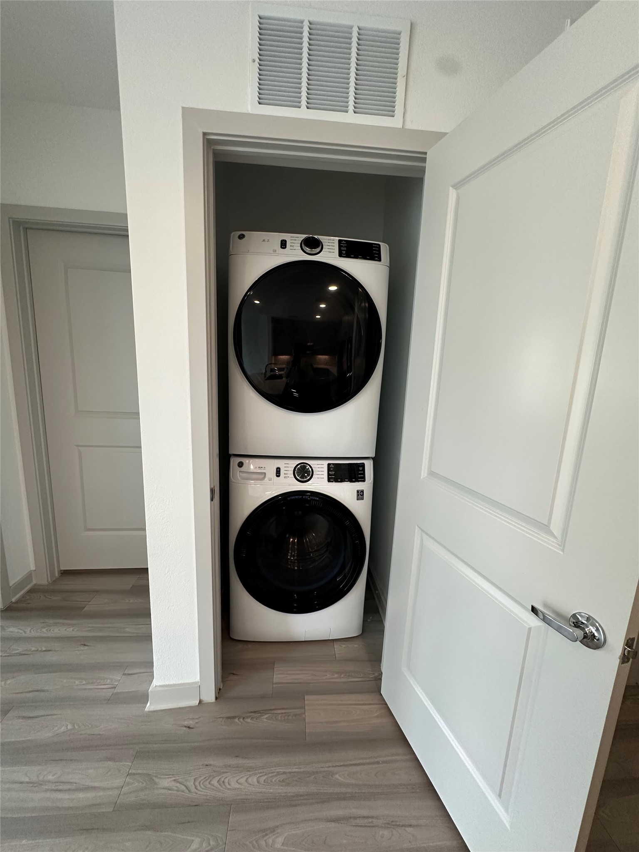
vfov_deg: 102.1
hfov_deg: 85.7
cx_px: 320
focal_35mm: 14
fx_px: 345
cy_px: 426
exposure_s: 1/120
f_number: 2.2
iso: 250
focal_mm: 2.22
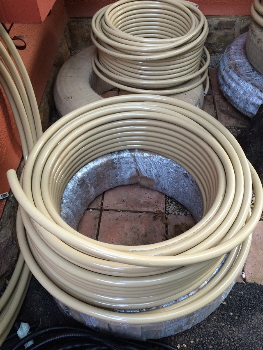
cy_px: 175
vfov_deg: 61.7
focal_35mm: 29
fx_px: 294
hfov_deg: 48.2
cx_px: 132
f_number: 2.2
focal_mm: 4.15
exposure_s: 1/30
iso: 100
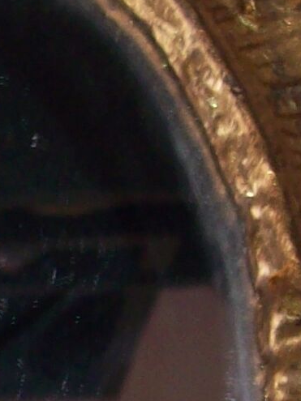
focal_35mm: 207
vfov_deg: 9.6
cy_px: 272
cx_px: -169
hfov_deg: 7.0
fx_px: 2401
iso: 80
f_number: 2.7
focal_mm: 6
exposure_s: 1/64
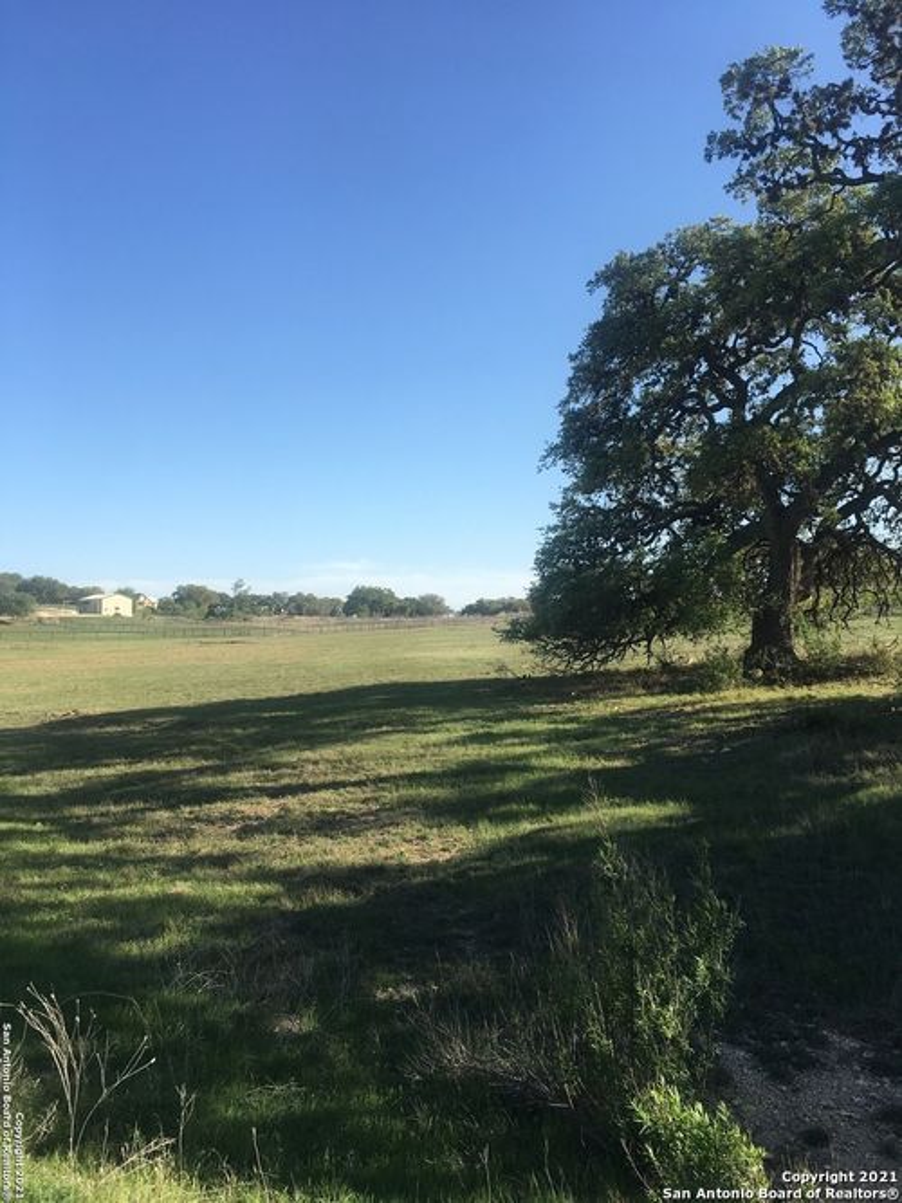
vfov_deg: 61.7
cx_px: 451
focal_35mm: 29
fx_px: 1008
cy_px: 602
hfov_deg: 48.2
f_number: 2.2
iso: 25
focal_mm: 4.15
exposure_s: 1/1026
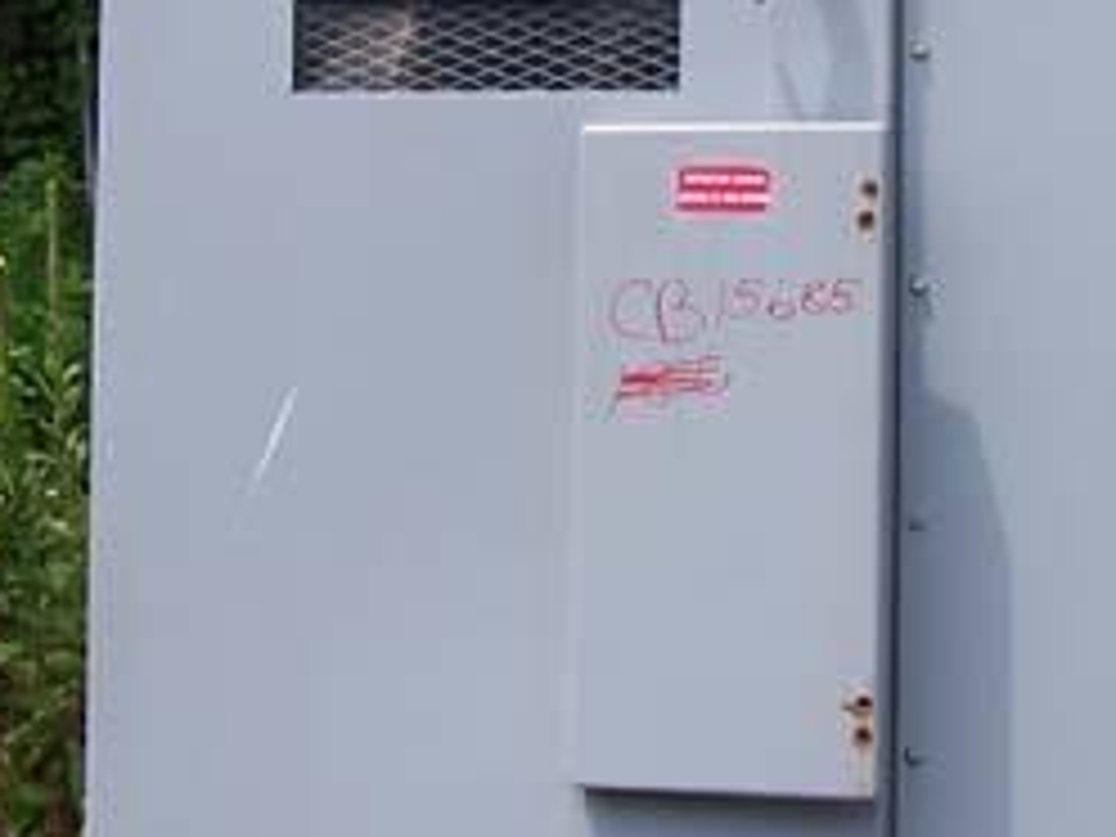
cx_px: 657
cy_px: 207
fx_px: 3159
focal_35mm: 98
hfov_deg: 20.0
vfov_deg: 15.0
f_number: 4
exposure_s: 1/350
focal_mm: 6.3
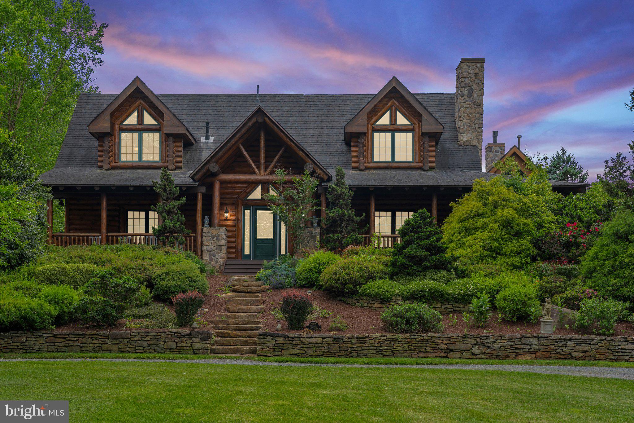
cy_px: 212
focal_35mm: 50
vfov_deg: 27.0
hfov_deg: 39.6
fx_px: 880
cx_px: 317
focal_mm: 50
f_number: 11
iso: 320
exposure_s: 1/60
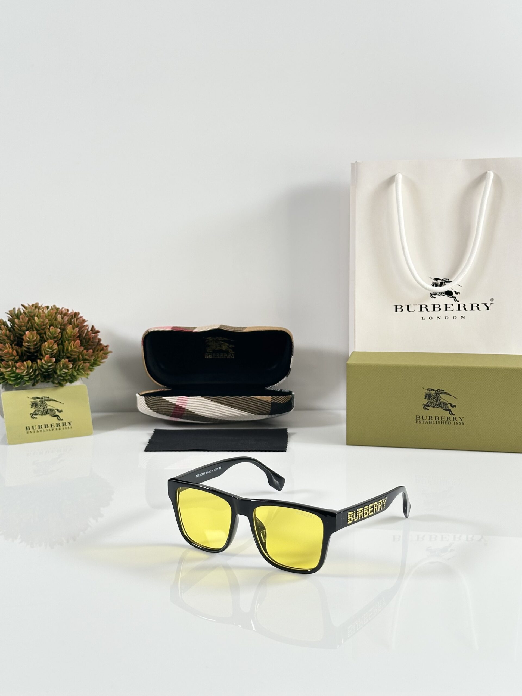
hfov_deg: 30.3
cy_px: 348
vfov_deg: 39.7
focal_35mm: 48
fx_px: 965
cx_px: 261
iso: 80
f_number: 1.78
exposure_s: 1/100
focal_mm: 6.86
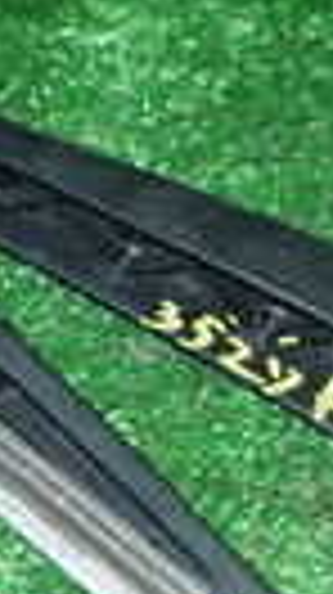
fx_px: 1951
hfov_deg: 9.7
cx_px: 117
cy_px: 378
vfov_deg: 17.3
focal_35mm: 124
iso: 640
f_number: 5.6
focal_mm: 4.5
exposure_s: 1/30
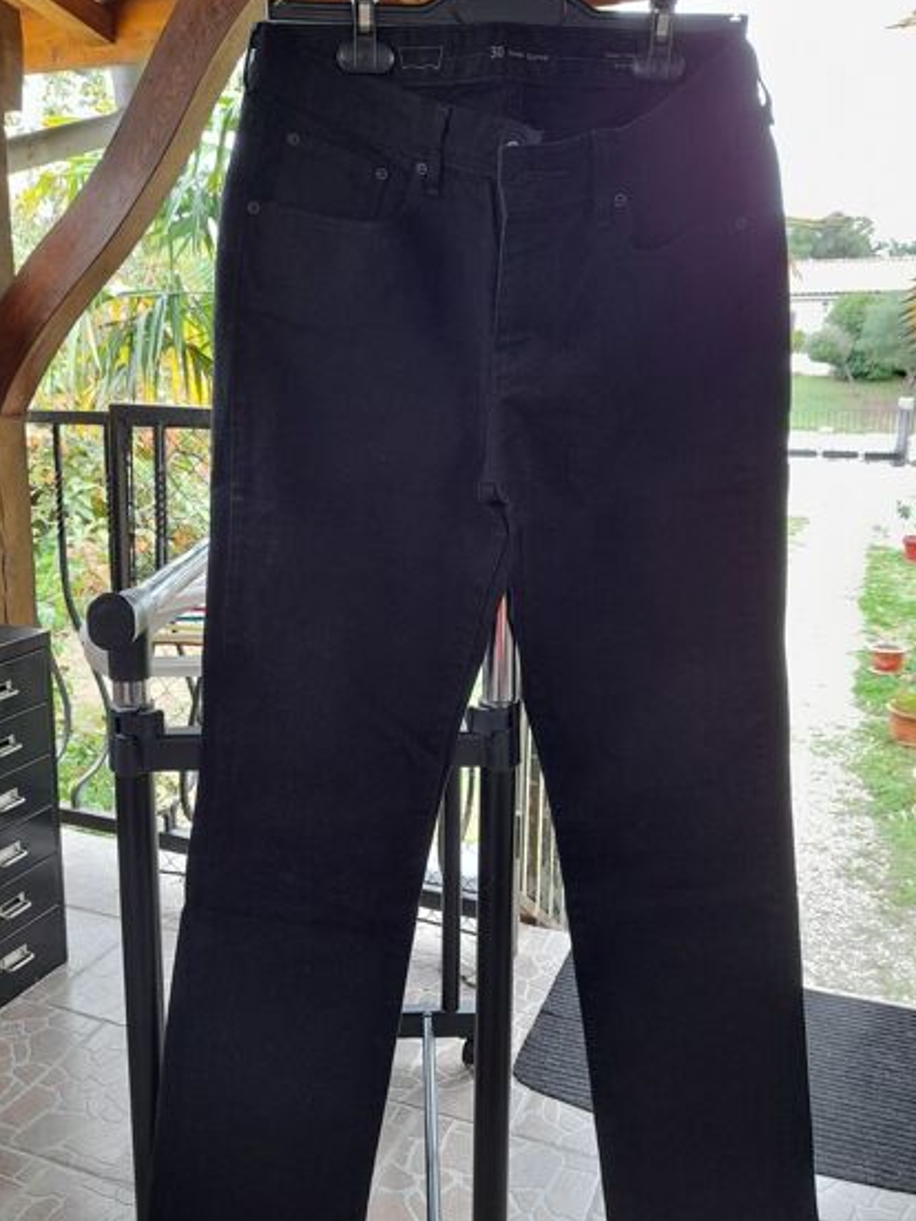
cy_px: 588
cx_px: 456
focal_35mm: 29
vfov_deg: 61.6
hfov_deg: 48.2
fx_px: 1023
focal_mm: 4.6
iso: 160
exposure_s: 1/50
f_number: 2
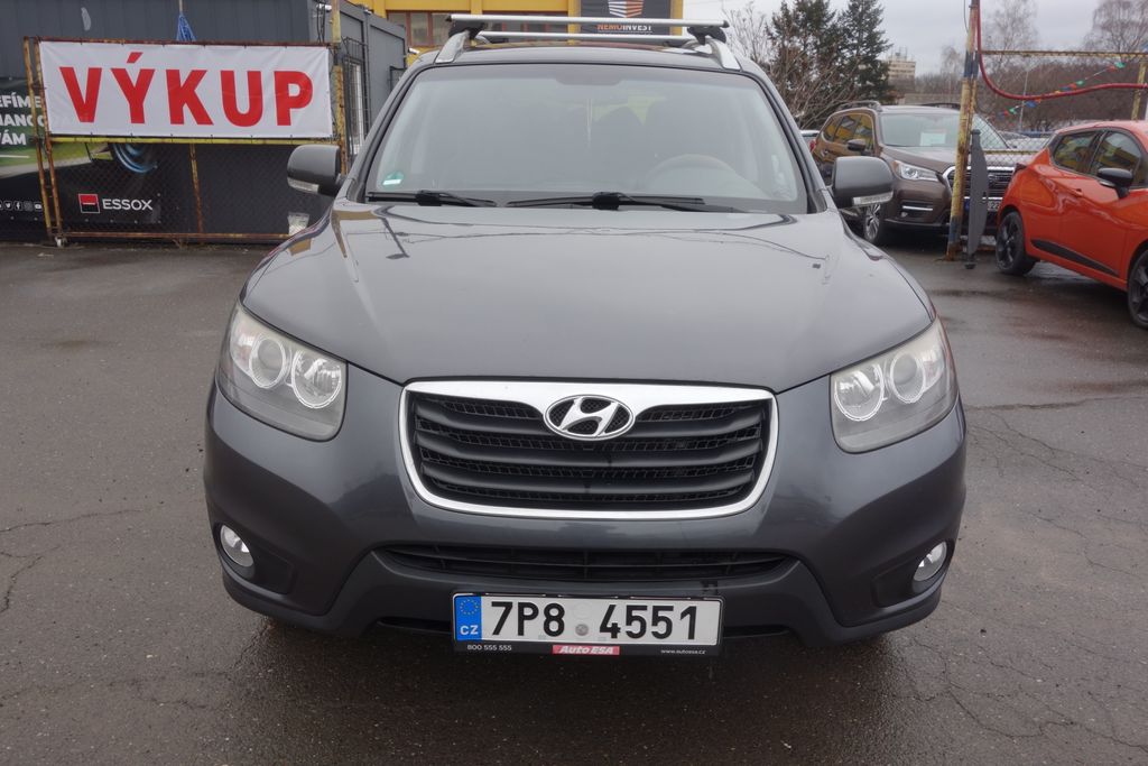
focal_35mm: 28
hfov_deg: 65.5
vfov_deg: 46.4
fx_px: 893
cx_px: 574
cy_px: 383
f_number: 8
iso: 125
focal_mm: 10.4
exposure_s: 1/30
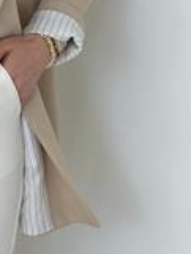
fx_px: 1168
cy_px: -54
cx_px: -76
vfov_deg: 12.1
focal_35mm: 159
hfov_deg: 9.2
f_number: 1.78
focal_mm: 6.86
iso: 80
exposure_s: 1/287
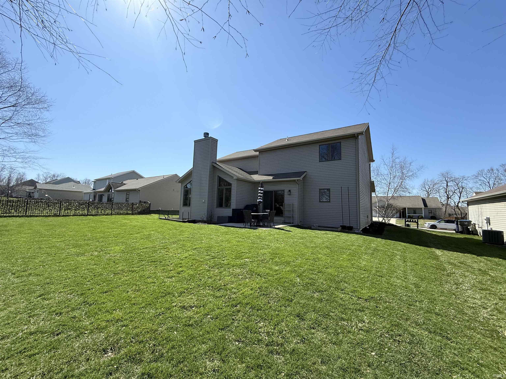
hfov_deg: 102.1
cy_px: 190
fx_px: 205
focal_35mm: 14
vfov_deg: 85.7
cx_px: 253
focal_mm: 2.22
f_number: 2.2
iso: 50
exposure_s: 1/1901
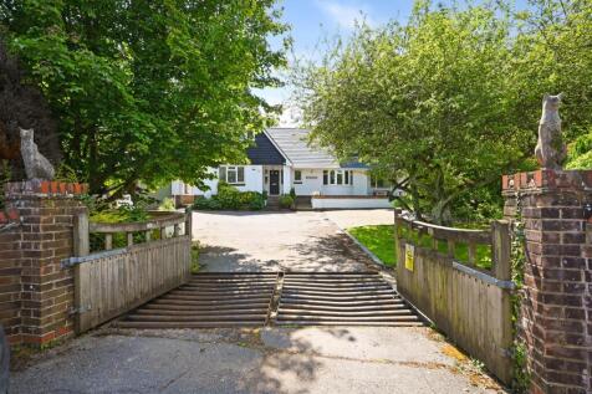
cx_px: 296
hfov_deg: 93.3
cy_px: 197
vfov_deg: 70.4
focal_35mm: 17
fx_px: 279
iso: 400
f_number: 8
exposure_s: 1/640
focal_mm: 17
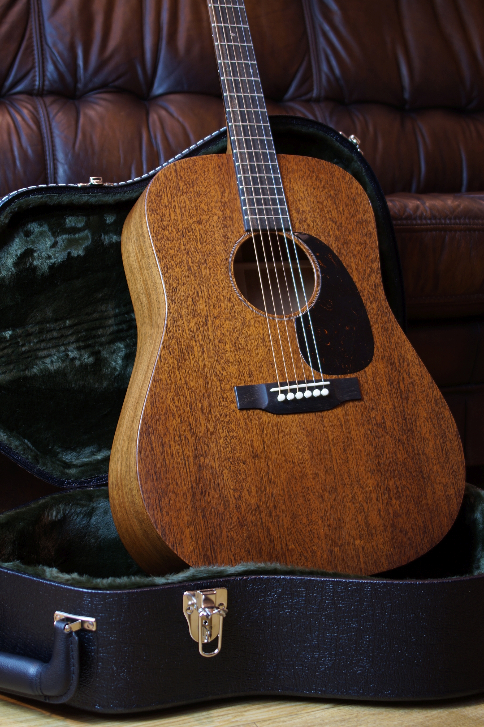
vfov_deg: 37.9
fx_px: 1059
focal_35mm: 52
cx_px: 242
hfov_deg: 25.8
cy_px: 364
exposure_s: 1/4
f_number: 4.5
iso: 100
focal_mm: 35
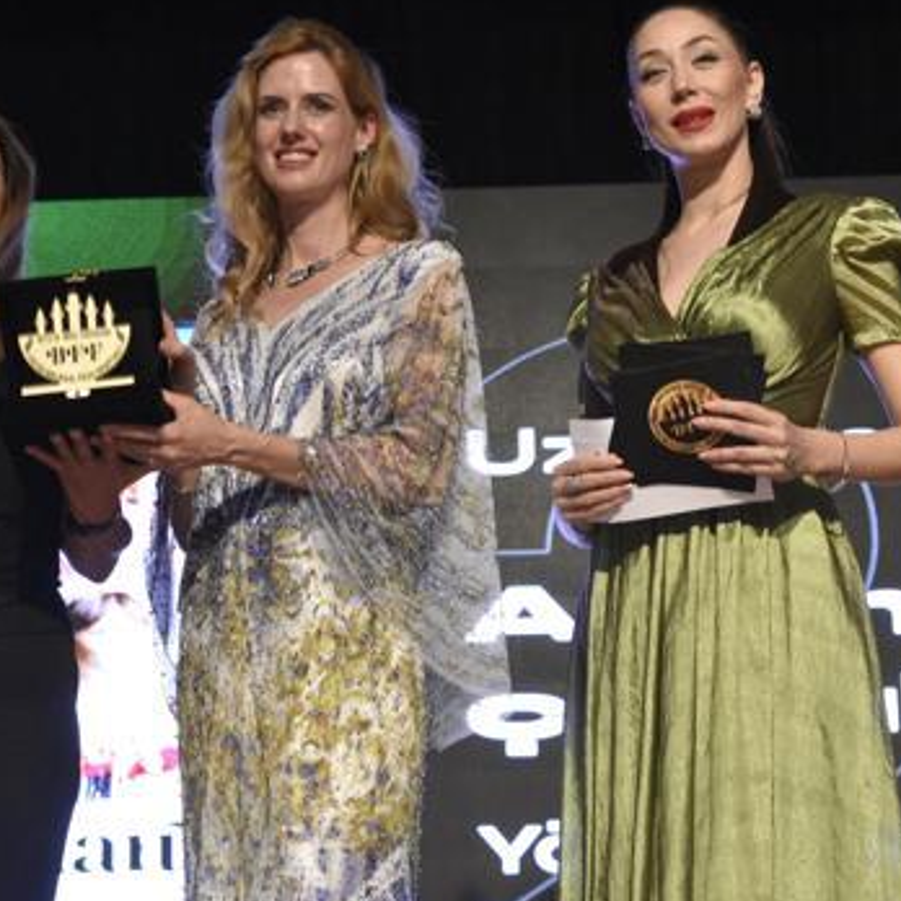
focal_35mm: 117
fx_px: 3445
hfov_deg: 14.9
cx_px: 284
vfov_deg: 14.9
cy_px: 417
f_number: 5
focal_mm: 52
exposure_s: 1/100
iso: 3200
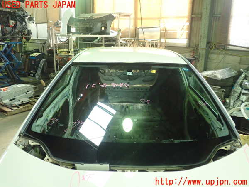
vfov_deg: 46.8
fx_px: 216
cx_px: 124
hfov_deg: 60.0
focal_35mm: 30
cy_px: 94
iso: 800
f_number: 2.3
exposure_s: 1/125
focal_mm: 5.5
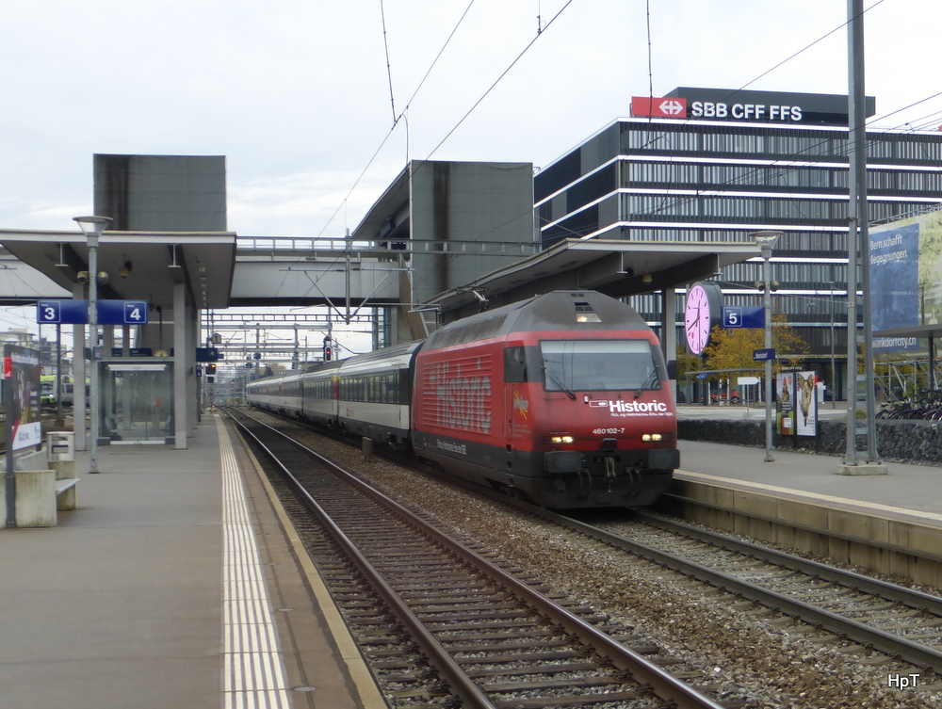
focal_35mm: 34
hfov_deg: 53.9
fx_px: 927
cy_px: 354
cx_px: 471
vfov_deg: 41.9
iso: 100
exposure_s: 1/250
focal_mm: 6.1
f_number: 3.7
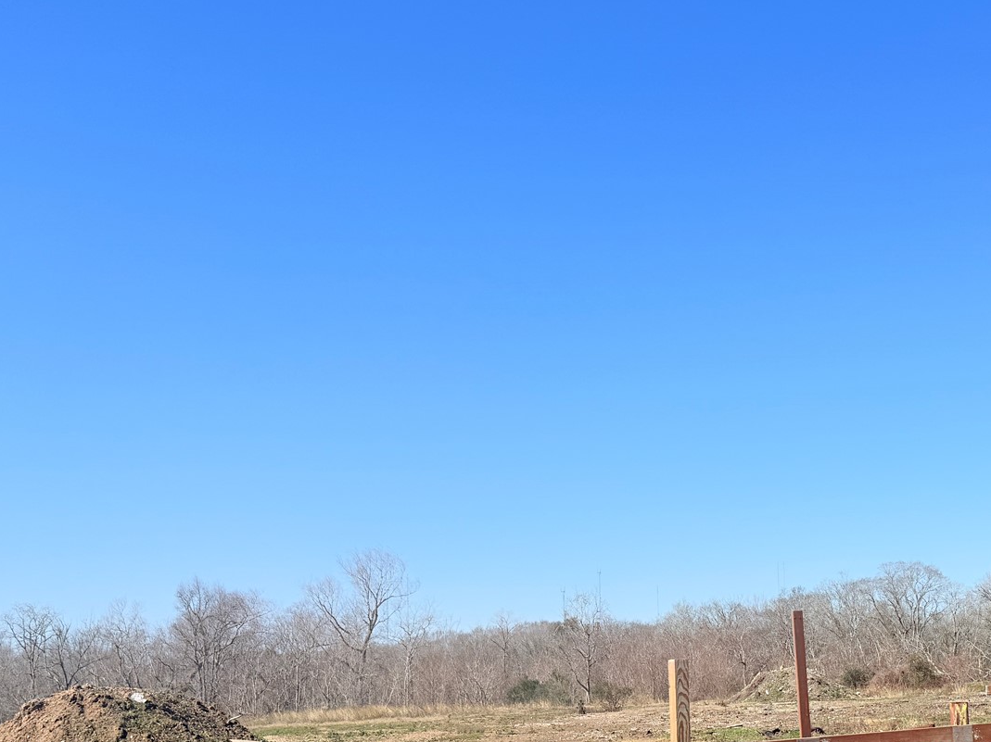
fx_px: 1316
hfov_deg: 37.9
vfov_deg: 30.8
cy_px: 576
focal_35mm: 46
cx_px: 929
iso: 80
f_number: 1.78
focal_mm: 6.76
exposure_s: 1/6711
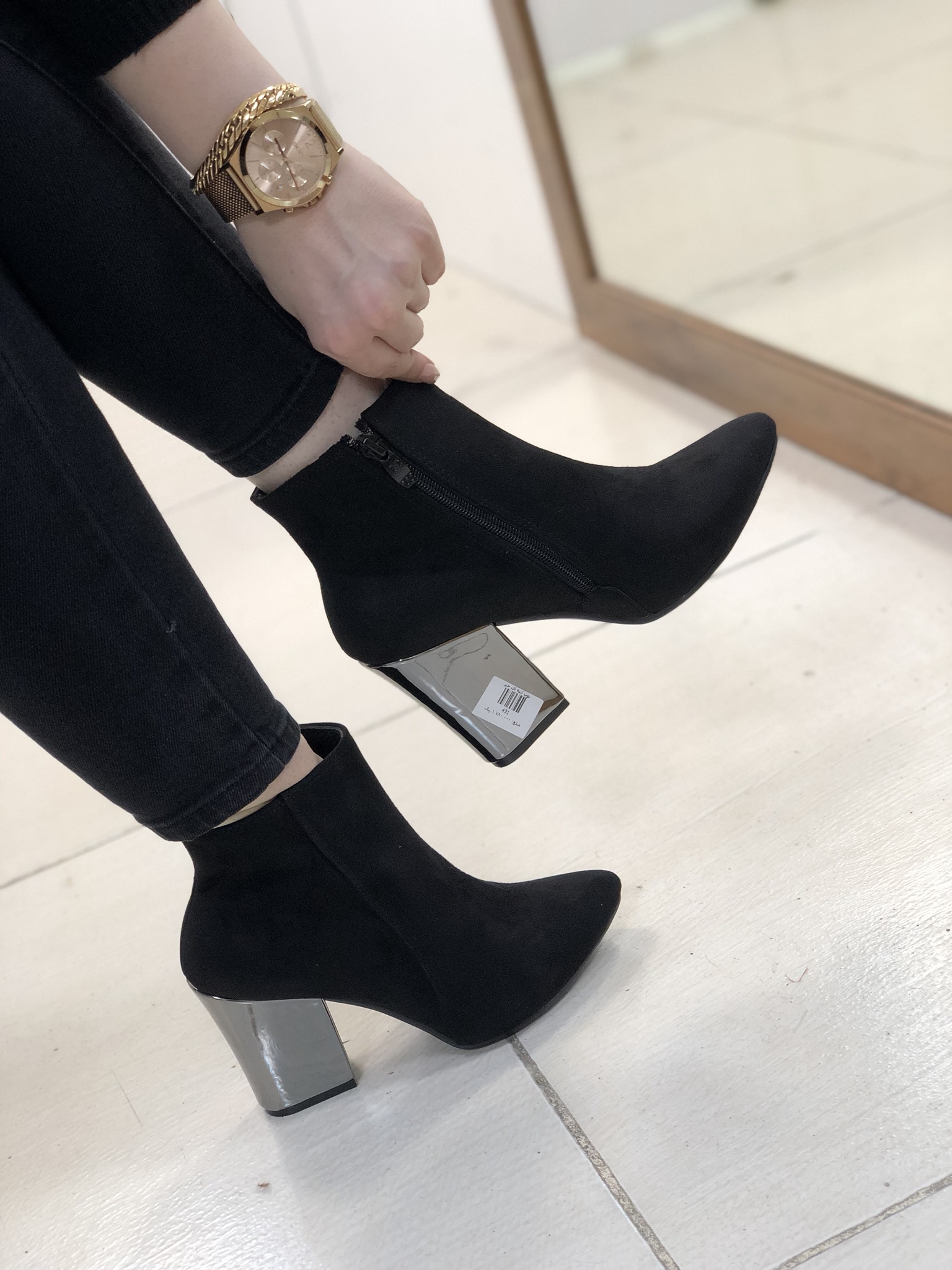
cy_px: 635
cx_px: 476
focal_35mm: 52
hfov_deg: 28.0
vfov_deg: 36.8
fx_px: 1907
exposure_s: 1/50
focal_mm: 6
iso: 40
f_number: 2.4
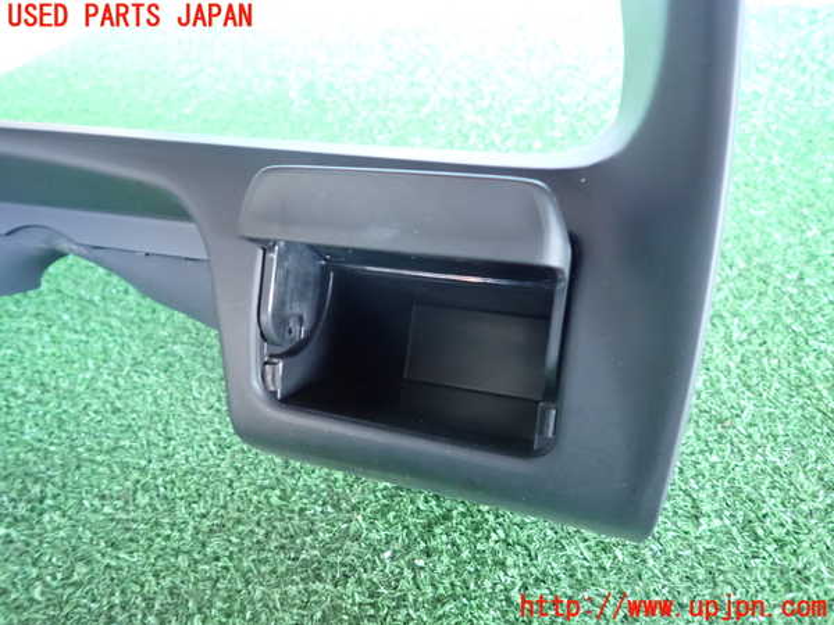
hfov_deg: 69.4
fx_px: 602
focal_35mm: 25
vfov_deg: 54.9
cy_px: 312
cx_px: 417
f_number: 2
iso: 640
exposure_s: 1/30
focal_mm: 4.5
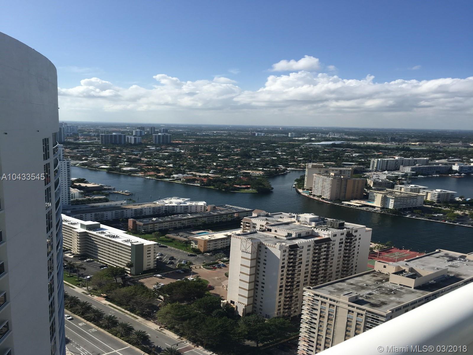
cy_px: 178
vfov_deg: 48.2
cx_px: 236
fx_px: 396
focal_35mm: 29
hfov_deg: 61.7
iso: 25
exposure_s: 1/2653
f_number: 2.2
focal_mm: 4.15
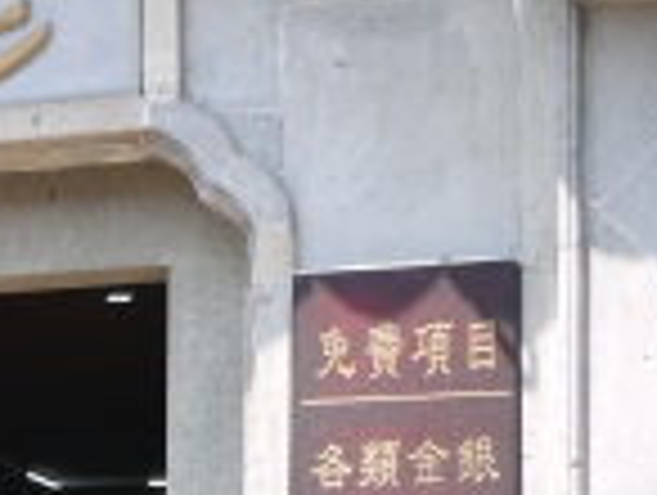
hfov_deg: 13.7
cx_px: -328
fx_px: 2566
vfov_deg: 10.7
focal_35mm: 135
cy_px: 716
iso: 160
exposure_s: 1/200
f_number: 5.6
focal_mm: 22
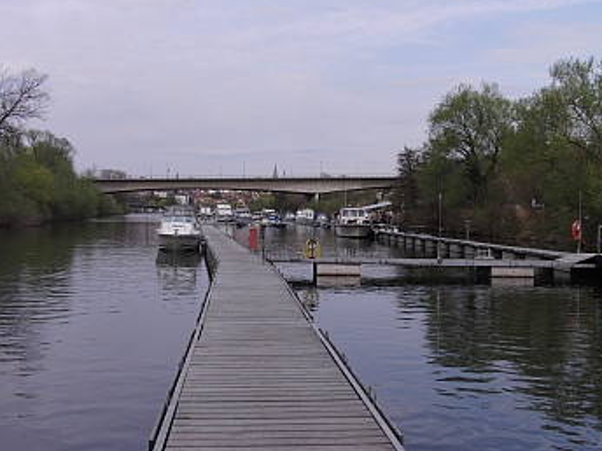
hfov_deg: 42.1
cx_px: 306
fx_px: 783
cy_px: 224
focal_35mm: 45
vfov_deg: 32.2
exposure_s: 1/320
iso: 100
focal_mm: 8.8
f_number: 6.8
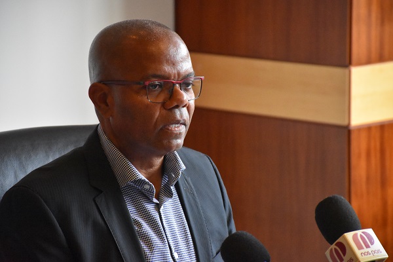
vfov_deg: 6.5
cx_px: 196
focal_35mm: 210
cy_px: 131
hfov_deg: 9.8
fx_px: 2292
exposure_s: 1/250
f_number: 5.6
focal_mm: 140
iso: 7200
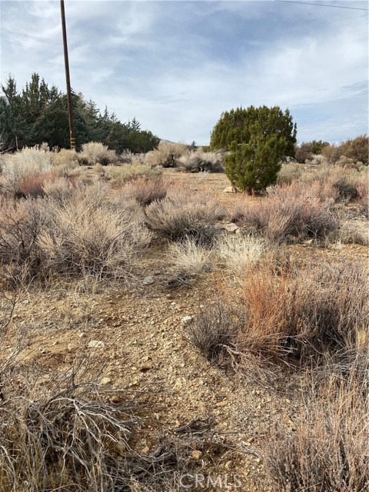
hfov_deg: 53.1
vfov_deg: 67.3
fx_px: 370
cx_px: 184
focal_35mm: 26
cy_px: 246
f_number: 1.8
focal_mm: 4.25
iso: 32
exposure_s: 1/2695
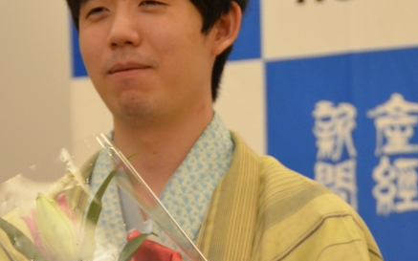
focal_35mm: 314
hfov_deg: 6.7
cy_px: 325
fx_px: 3577
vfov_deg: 4.2
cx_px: 103
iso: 800
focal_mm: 90
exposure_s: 1/30
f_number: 5.3
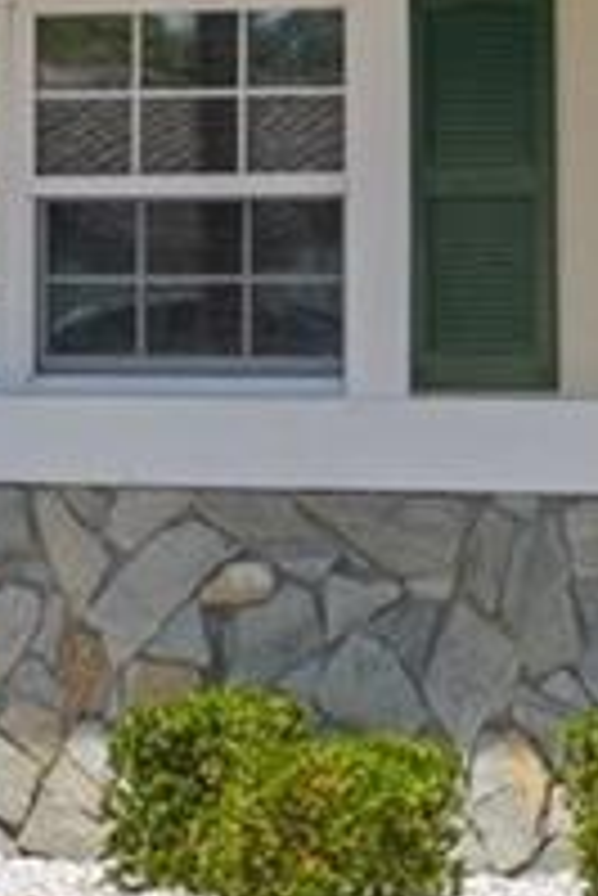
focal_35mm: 233
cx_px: 297
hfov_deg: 5.9
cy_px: 297
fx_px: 5795
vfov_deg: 8.8
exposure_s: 1/800
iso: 320
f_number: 9
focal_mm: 29
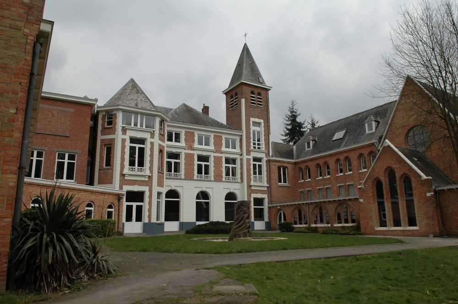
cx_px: 229
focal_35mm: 26
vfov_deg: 50.3
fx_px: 324
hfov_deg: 70.5
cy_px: 152
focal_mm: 17
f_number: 9
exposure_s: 1/320
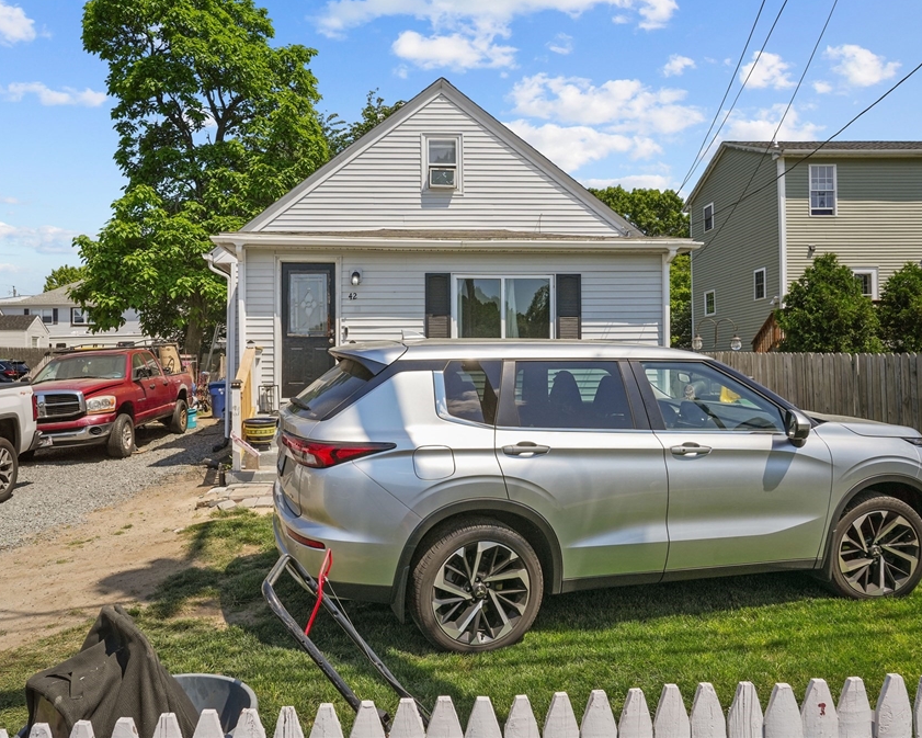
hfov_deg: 70.1
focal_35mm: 24
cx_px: 418
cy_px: 365
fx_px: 655
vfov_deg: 58.8
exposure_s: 1/1000
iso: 320
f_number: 9
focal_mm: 21
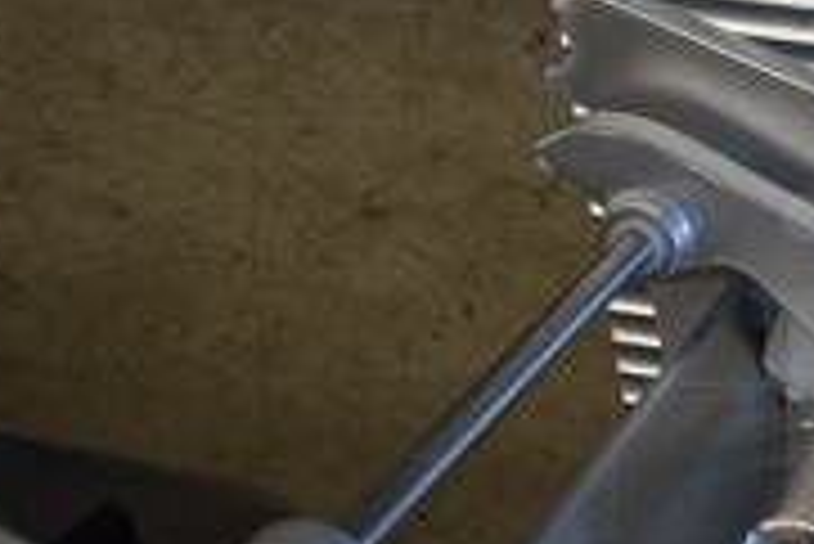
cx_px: 1084
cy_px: 400
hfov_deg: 20.3
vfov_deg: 15.0
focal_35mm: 91
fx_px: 2059
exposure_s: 1/30
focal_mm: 18
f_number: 3.5
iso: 250
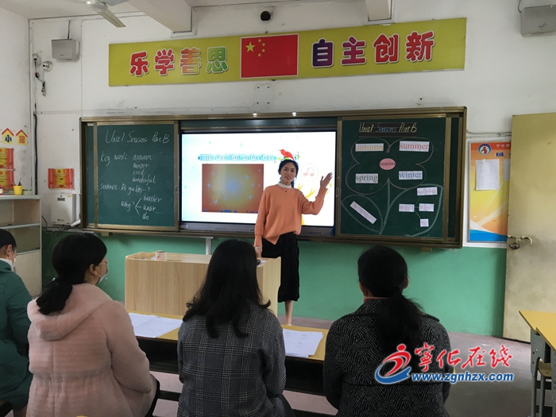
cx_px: 278
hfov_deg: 61.7
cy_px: 208
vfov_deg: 48.2
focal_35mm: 29
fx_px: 466
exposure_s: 1/33
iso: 64
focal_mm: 4.15
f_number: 2.2
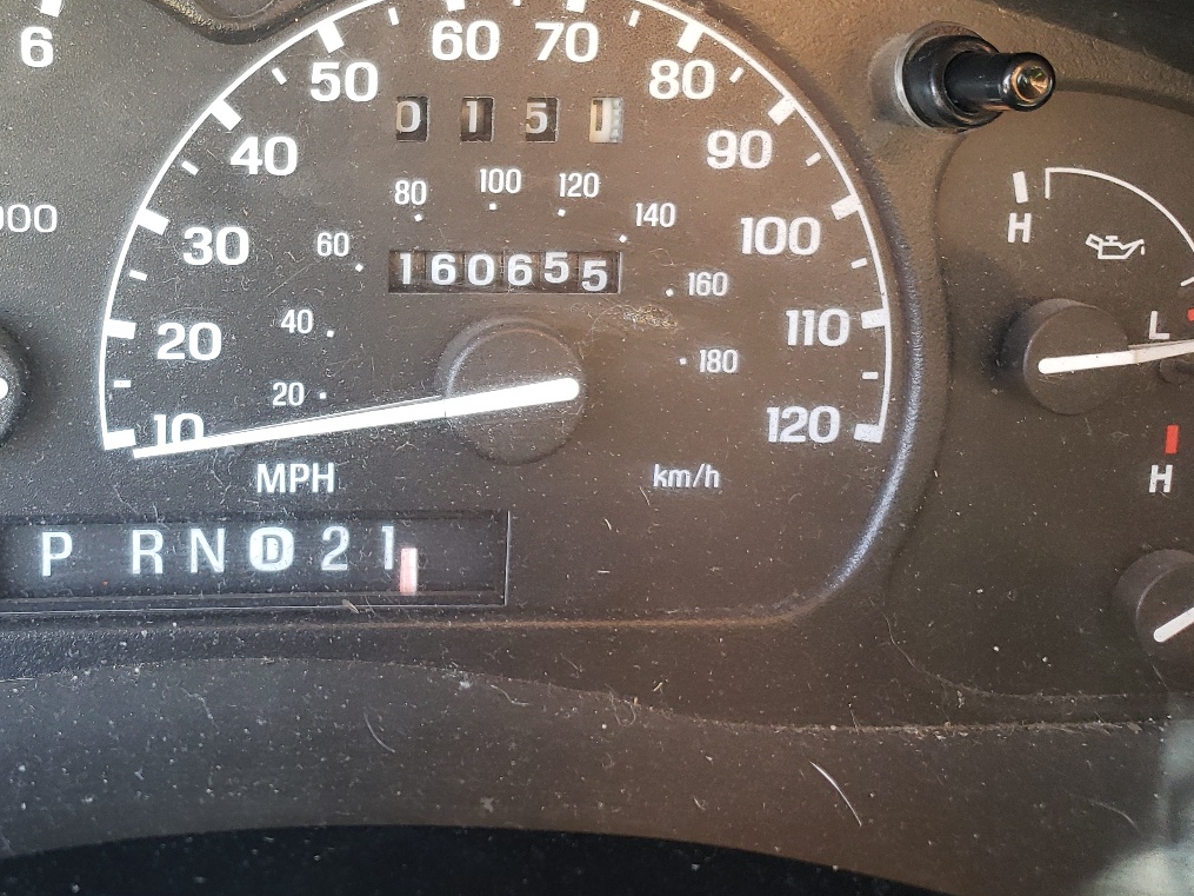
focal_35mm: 41
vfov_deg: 34.9
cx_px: 284
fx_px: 1414
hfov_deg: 44.1
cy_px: 311
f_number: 1.5
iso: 99
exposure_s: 1/60.2
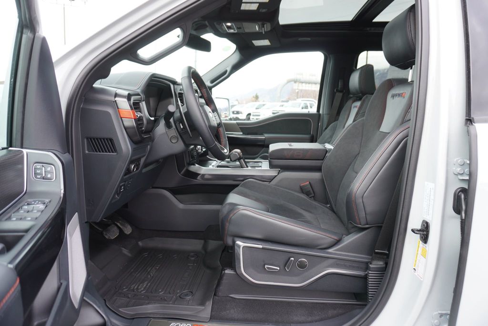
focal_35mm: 24
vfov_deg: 53.2
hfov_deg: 73.7
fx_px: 326
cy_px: 163
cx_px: 244
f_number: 4
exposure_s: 1/60
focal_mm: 16
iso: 160
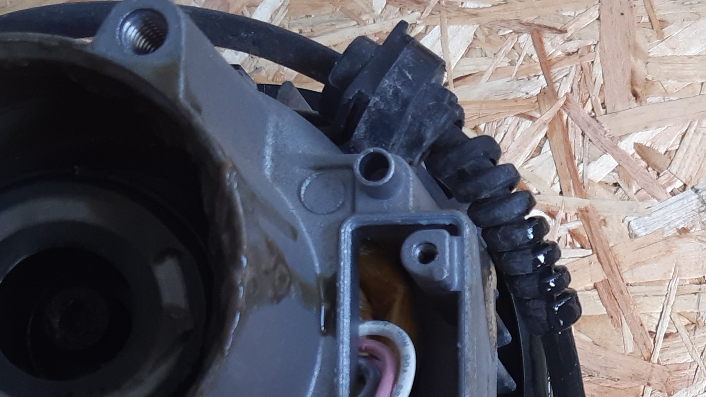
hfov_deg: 26.8
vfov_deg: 15.9
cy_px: 371
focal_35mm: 75
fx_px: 1404
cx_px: 689
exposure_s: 1/50
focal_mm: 3.92
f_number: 1.7
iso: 50
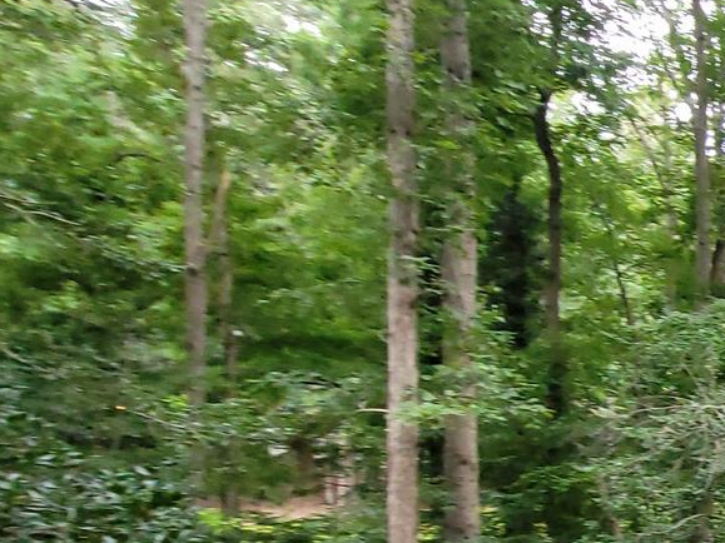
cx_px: 1201
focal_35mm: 46
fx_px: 963
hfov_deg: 25.0
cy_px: 525
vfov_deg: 29.7
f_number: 2.2
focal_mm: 2.2
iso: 320
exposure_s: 1/40
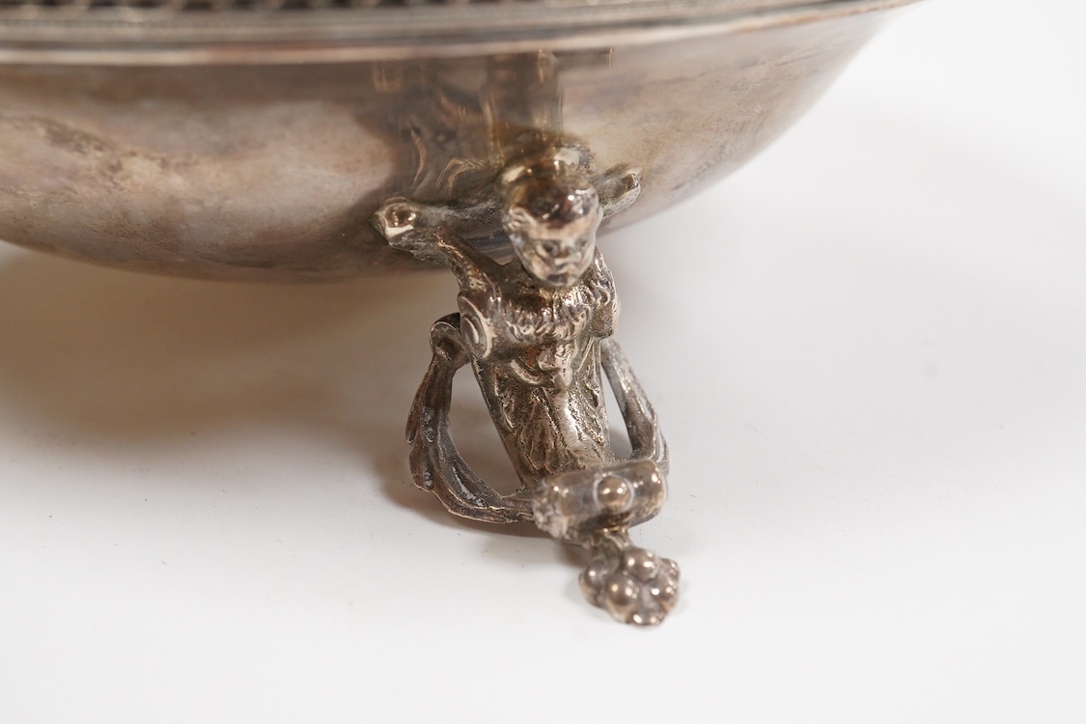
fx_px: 1357
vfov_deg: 29.9
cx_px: 543
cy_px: 362
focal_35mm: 45
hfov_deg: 43.6
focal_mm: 30
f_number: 13
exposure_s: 1/100
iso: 2500
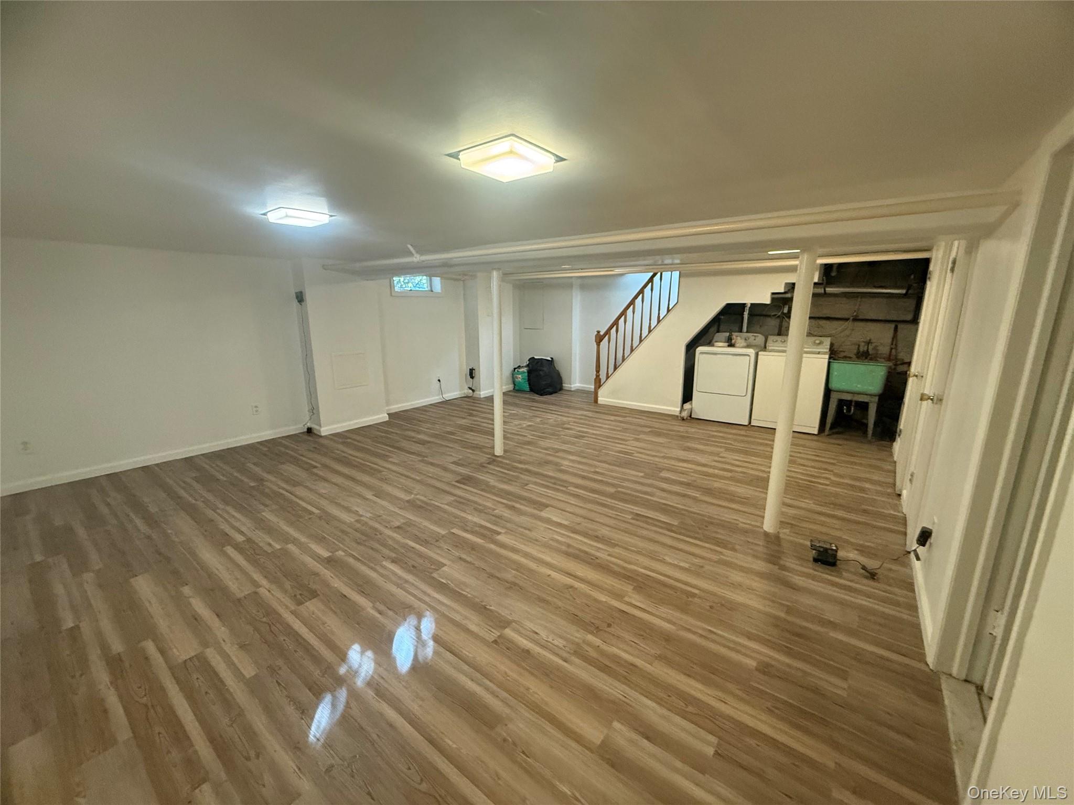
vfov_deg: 85.7
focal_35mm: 14
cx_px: 537
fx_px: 434
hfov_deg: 102.1
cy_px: 402
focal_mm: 2.22
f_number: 2.2
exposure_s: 1/60
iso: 500
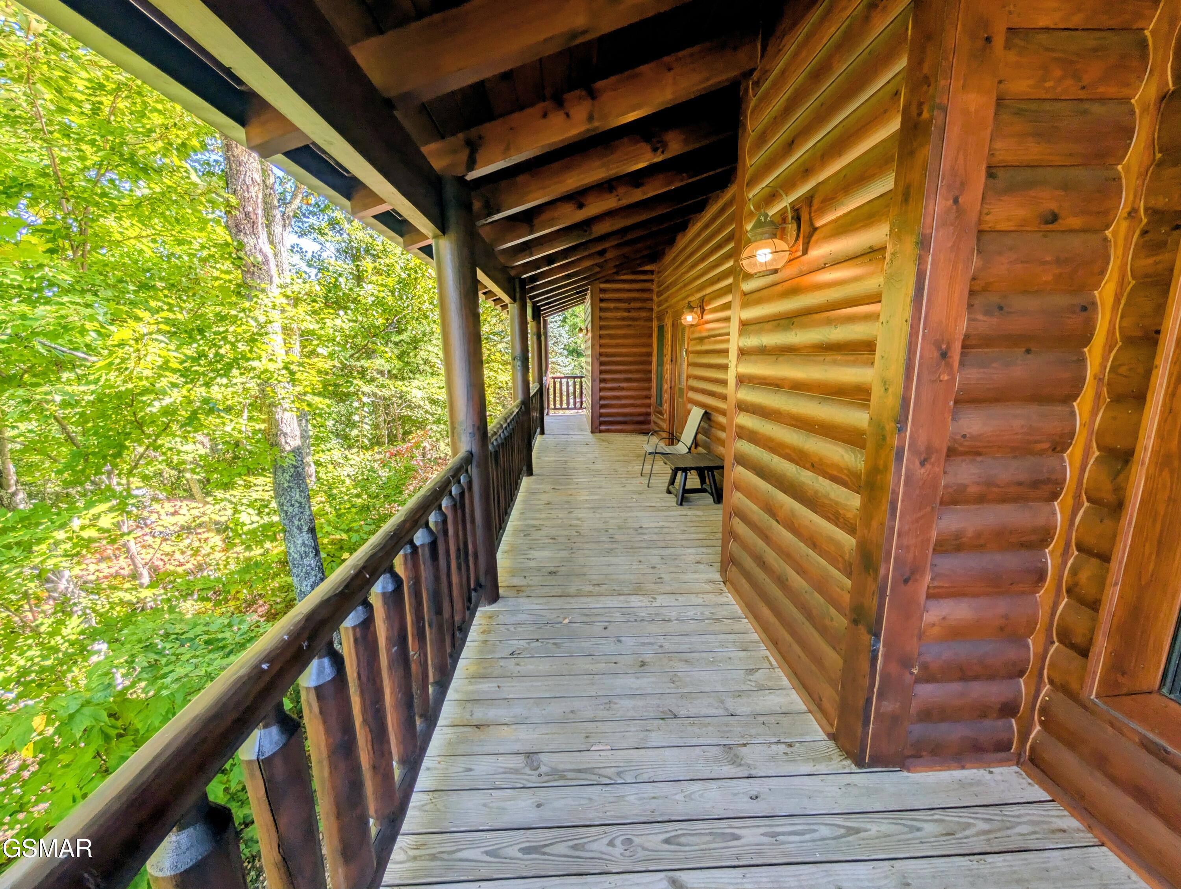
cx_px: 590
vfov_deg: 94.6
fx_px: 410
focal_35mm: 12
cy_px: 444
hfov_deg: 110.5
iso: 48
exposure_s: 1/458
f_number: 1.7
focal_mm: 2.02
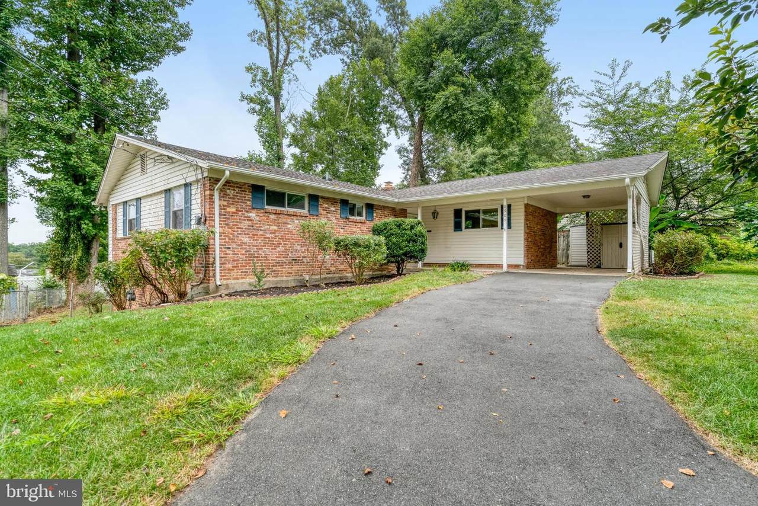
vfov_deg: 73.8
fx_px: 337
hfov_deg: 96.7
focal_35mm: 16
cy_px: 253
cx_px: 379
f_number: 8
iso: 1250
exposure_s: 1/640
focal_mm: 16
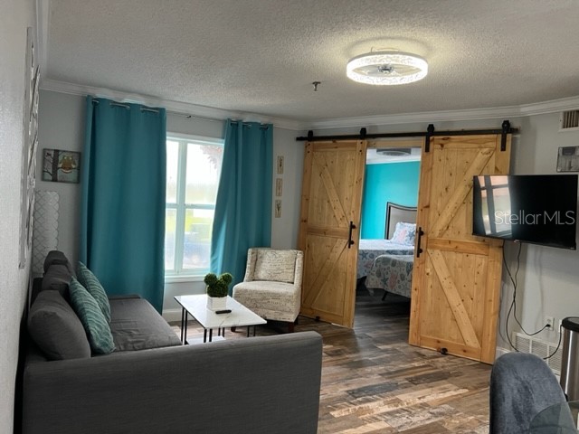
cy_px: 217
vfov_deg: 53.1
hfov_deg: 67.3
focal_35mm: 26
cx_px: 290
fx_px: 435
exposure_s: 1/60
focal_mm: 5.7
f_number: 1.5
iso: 400
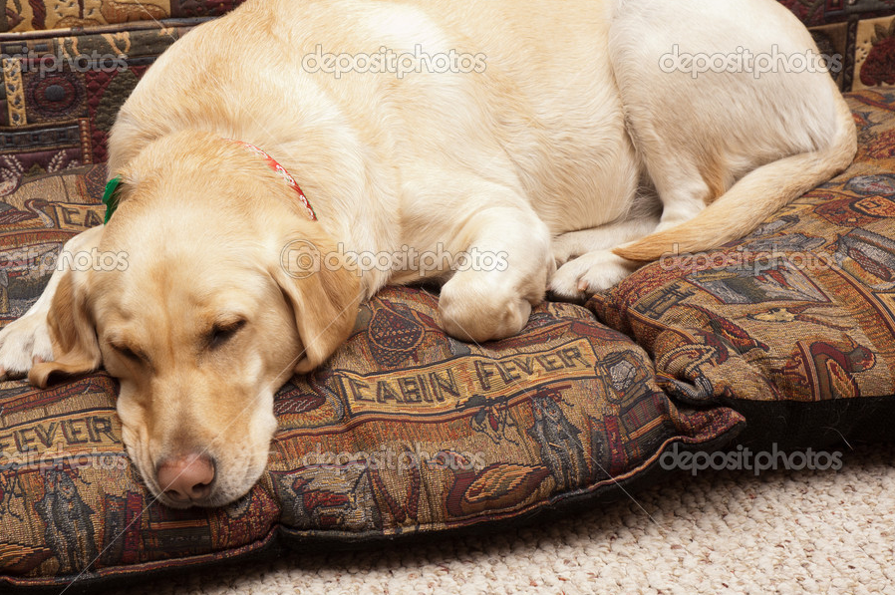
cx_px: 394
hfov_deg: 24.8
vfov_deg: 16.6
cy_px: 260
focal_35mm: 82
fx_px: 2037
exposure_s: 1/60
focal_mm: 48
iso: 200
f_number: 8
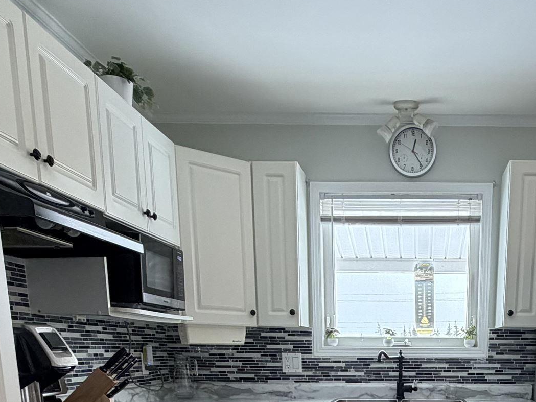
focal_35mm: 41
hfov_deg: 44.1
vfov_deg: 29.5
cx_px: 409
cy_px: 499
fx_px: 635
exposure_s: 1/60
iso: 250
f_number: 2.2
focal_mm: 2.22
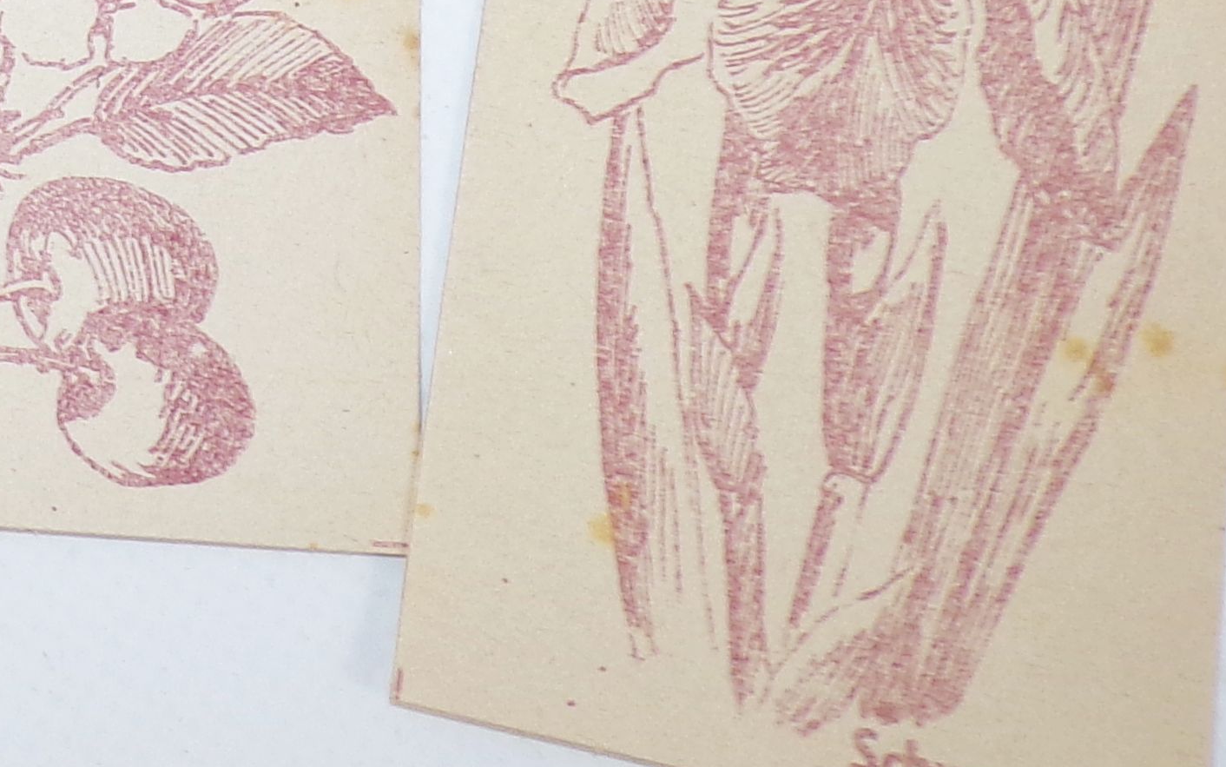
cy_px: -588
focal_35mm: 83
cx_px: -479
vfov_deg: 14.1
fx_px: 2774
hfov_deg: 21.8
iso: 80
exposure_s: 1/34
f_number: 4.4
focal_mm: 4.3
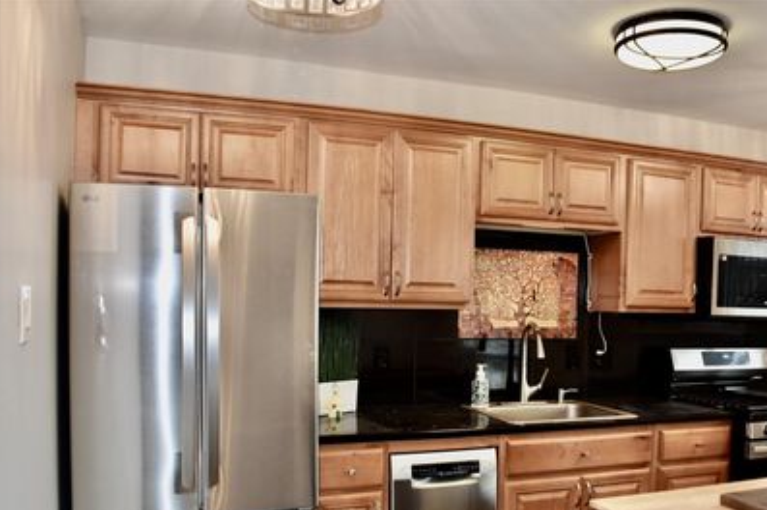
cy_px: 320
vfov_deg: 38.6
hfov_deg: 55.5
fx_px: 724
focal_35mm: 34
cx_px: 452
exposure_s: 1/60
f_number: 3.5
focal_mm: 18
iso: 800
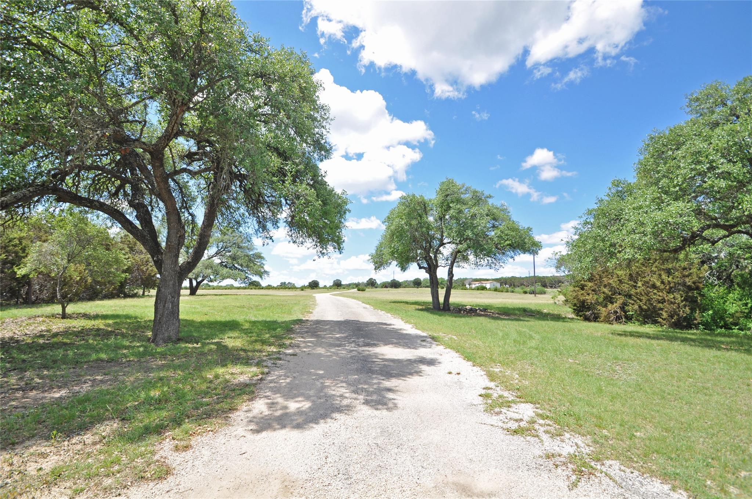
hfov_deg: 100.5
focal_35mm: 15
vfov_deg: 77.2
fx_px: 313
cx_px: 376
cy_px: 250
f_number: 5.6
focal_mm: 10
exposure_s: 1/500
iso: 250
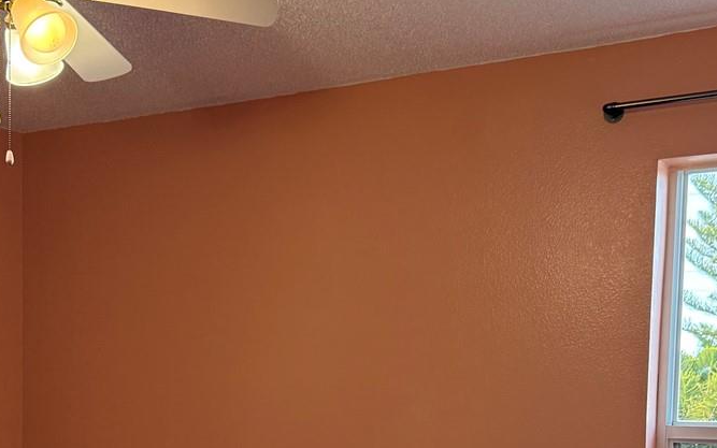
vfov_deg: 20.5
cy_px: 468
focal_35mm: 61
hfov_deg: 33.2
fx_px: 1192
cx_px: 243
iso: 200
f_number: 1.78
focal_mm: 6.76
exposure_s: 1/123
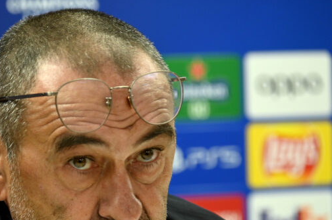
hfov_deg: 4.6
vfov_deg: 3.1
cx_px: 24
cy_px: 201
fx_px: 4118
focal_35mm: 447
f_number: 5
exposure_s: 1/160
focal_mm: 220
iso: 800
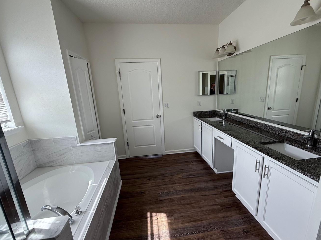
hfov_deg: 91.0
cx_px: 169
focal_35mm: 17
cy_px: 130
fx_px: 158
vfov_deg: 74.6
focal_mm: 2.22
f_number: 2.2
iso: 50
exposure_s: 1/99
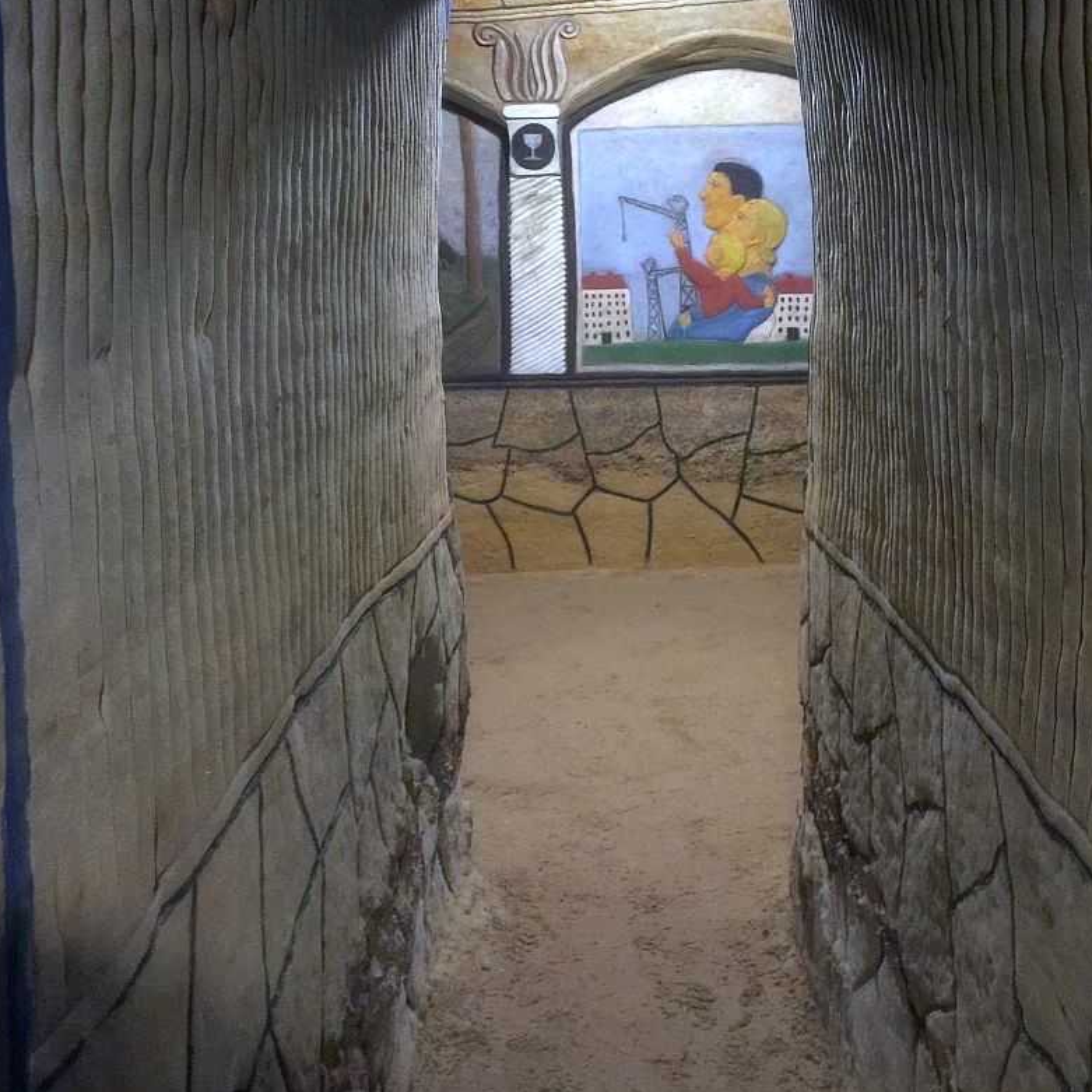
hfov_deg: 47.2
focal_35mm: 35
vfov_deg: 46.6
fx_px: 1249
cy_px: 378
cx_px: 549
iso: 125
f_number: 2.2
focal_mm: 4.15
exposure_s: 1/4
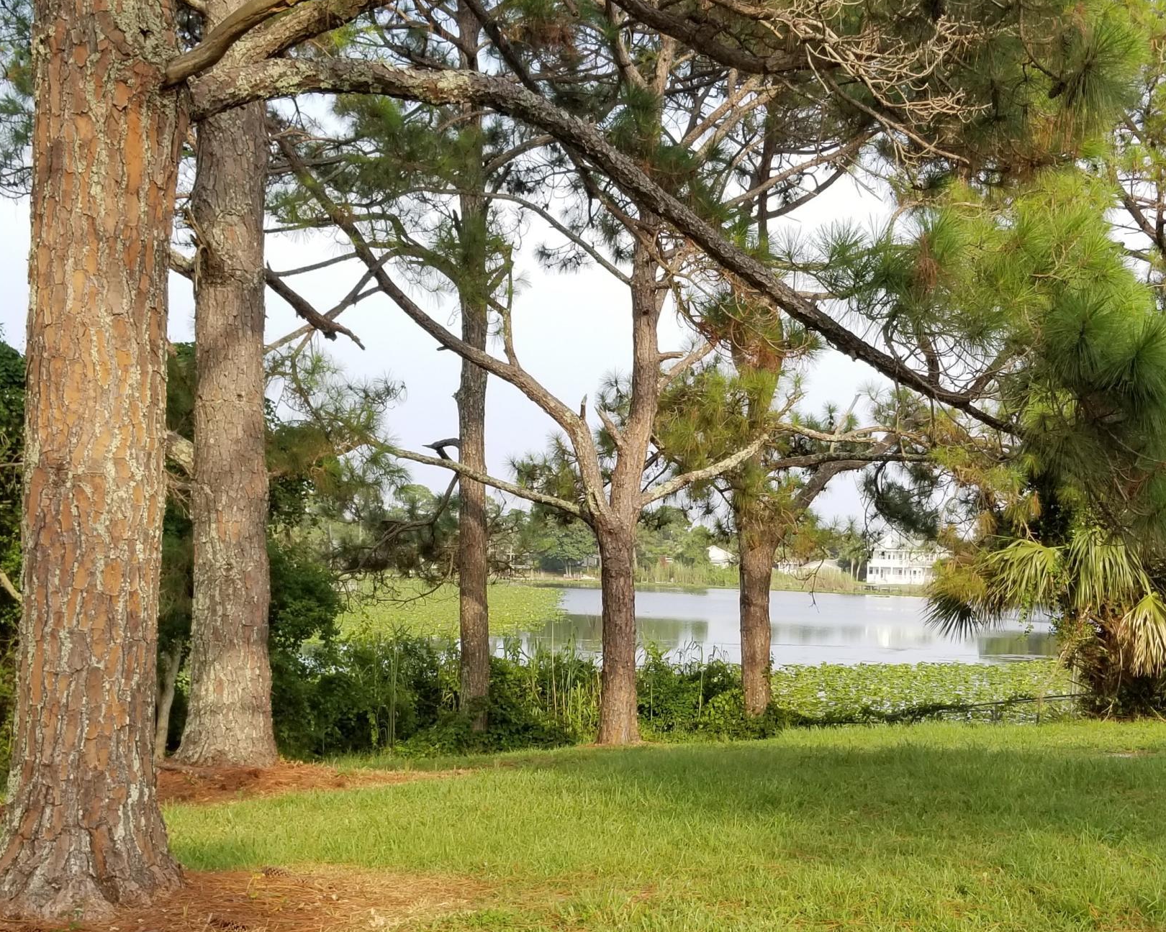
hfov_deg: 39.5
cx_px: 577
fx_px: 1622
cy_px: 549
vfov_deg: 32.0
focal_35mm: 47
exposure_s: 1/730
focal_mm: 4.3
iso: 50
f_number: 1.7
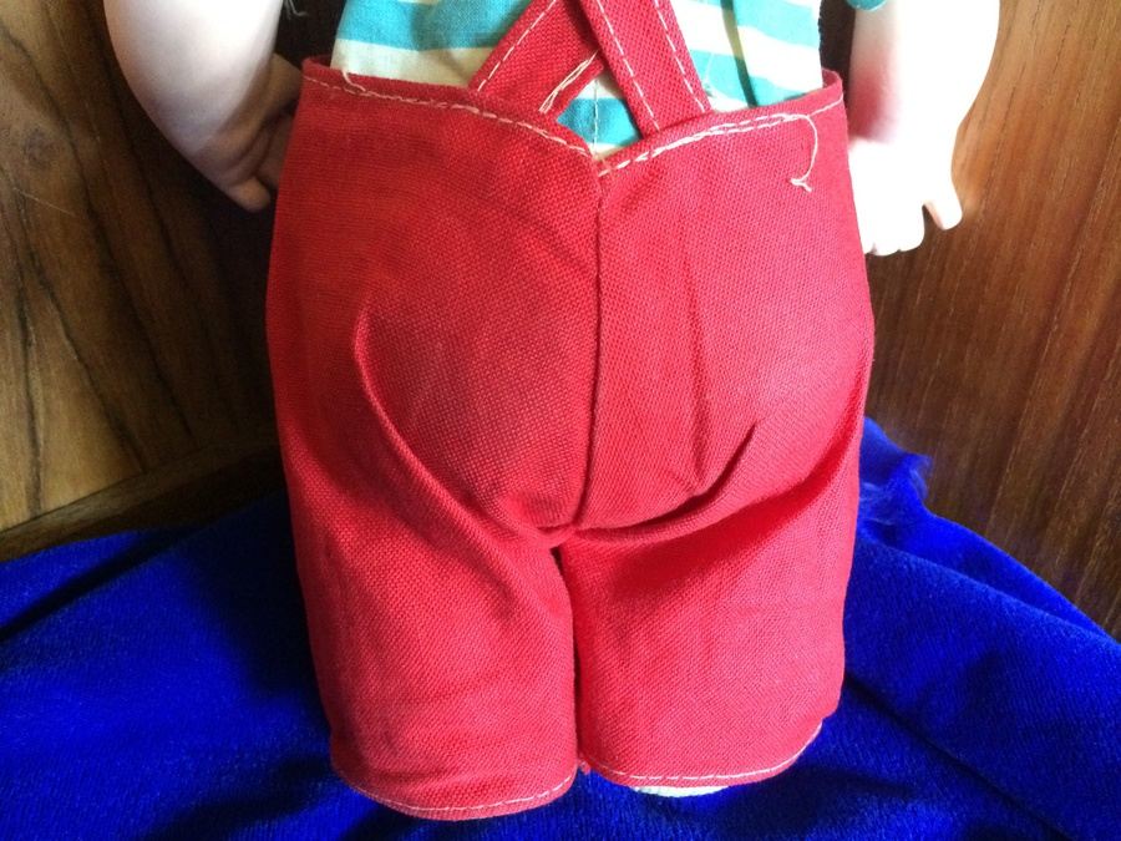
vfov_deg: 46.8
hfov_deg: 60.0
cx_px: 560
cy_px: 420
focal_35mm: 30
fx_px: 972
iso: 400
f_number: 2.2
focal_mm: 4.12
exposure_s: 1/15
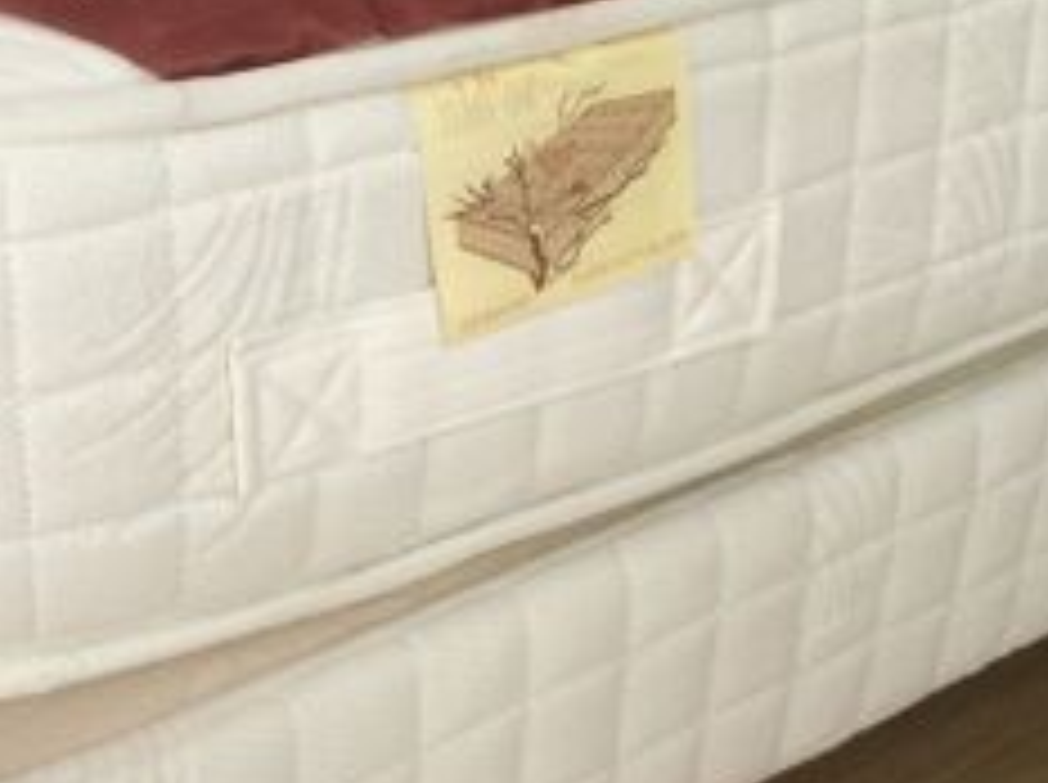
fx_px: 1995
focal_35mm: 66
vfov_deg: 22.1
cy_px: 493
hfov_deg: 29.1
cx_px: 283
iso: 32
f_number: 2.4
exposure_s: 1/235
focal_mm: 3.3
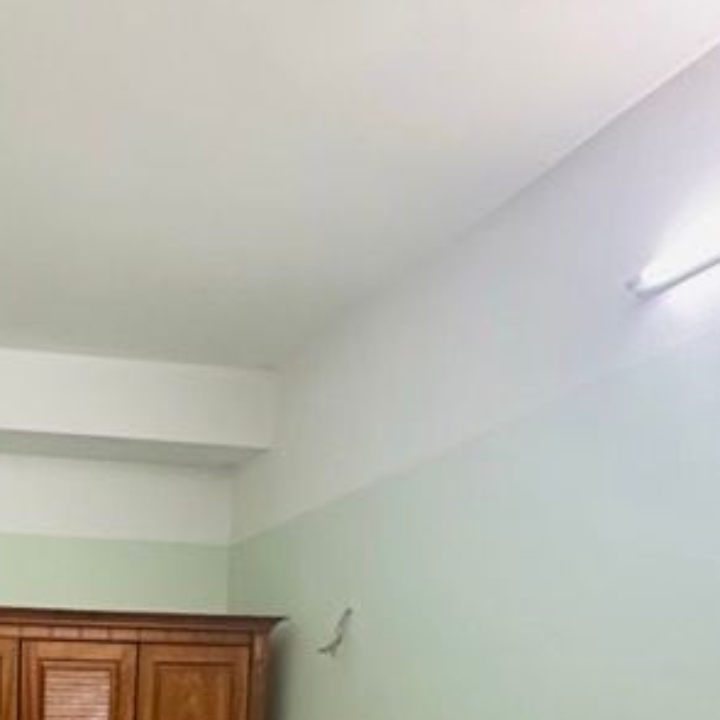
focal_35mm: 43
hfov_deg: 34.1
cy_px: 852
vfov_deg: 32.7
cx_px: -66
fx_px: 1012
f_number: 2.2
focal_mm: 2.22
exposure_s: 1/50
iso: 640
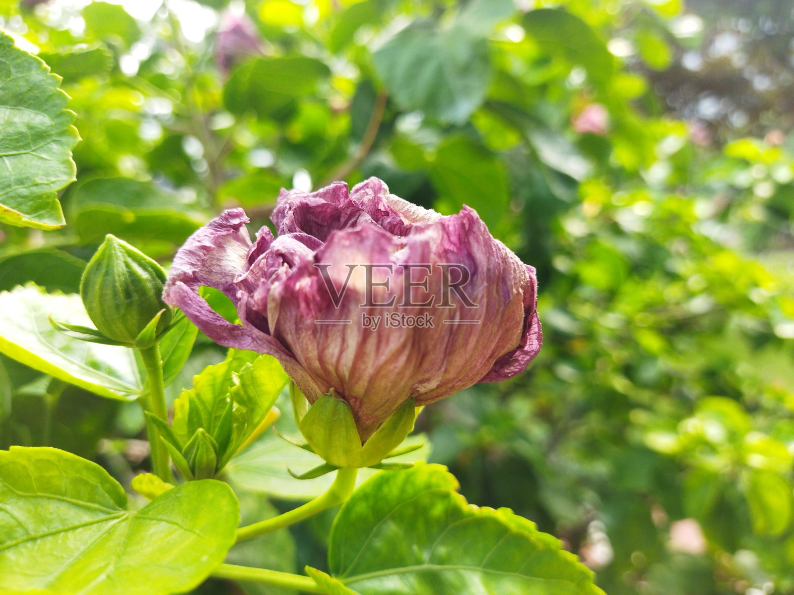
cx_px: 397
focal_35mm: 27
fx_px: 619
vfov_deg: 51.4
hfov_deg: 65.3
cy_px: 298
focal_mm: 4.71
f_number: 1.79
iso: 99
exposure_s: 1/160
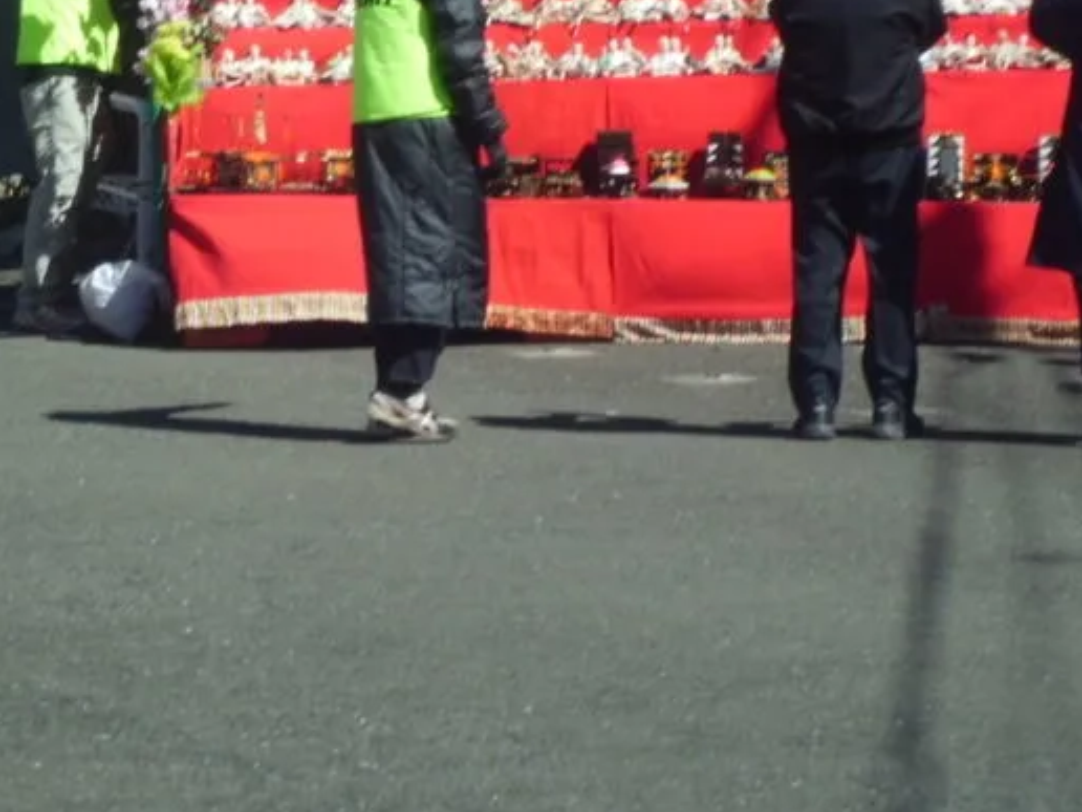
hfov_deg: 7.7
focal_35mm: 258
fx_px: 8064
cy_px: 27
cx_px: 388
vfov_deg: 5.7
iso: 64
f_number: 6.5
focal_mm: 23.5
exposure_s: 1/160
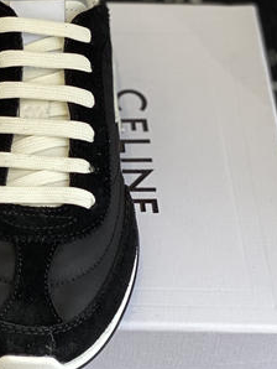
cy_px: 98
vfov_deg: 13.0
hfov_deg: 9.7
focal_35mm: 151
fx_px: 1609
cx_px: -78
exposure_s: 1/122
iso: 20
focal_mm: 6
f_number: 2
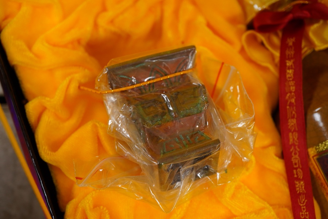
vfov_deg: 29.9
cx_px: 164
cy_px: 110
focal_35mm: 45
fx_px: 410
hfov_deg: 43.6
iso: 1250
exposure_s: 1/125
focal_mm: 30
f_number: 7.1
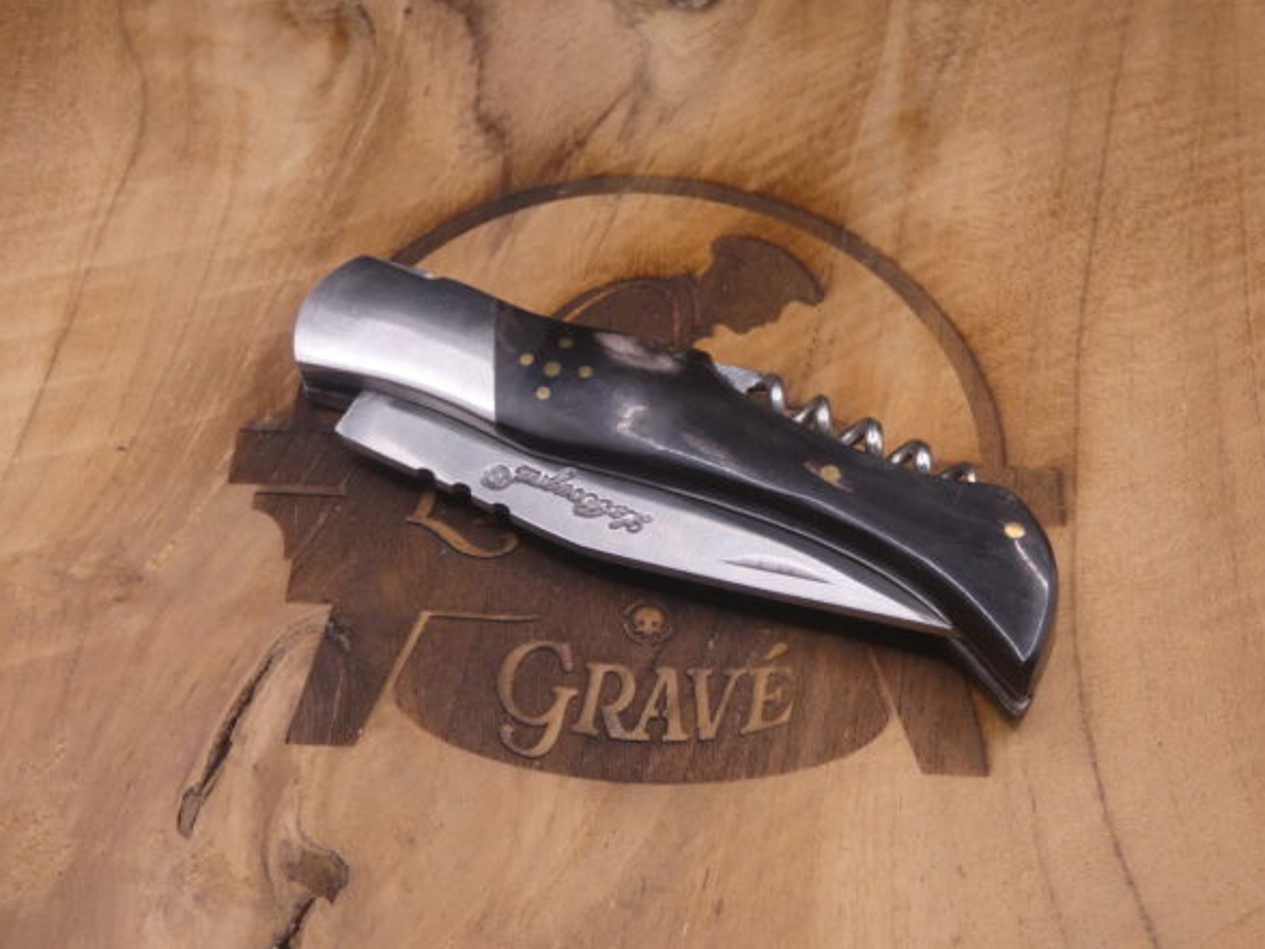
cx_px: 643
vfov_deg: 29.7
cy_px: 471
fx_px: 1791
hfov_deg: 38.9
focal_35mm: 49
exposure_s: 1/80
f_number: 3.8
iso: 320
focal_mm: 8.6
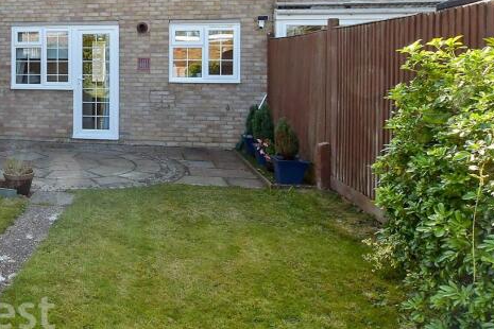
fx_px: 453
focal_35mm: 33
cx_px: 49
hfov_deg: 50.7
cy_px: 64
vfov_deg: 38.4
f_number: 8
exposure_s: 1/320
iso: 400
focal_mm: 10
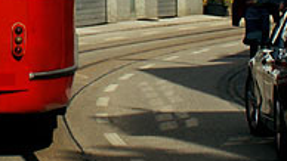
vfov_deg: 4.1
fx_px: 2204
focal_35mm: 290
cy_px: -214
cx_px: -46
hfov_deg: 7.4
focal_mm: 35
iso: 200
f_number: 11
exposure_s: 1/500
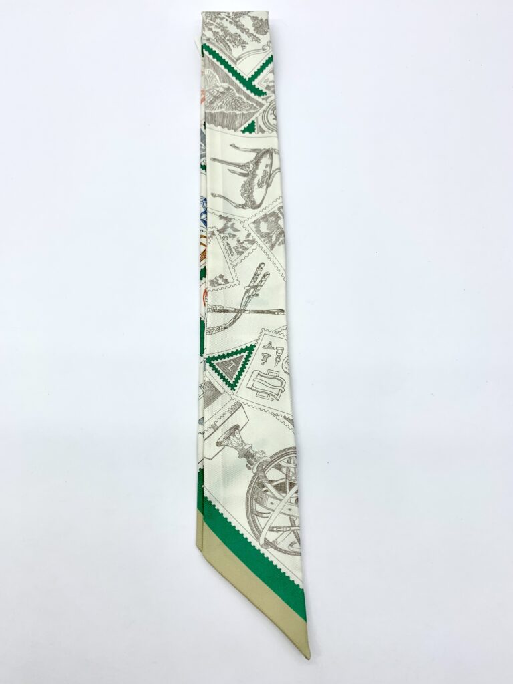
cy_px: 342
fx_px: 514
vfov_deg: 67.3
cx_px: 256
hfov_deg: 53.1
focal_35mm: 26
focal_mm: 4.25
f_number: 1.8
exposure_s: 1/286
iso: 25
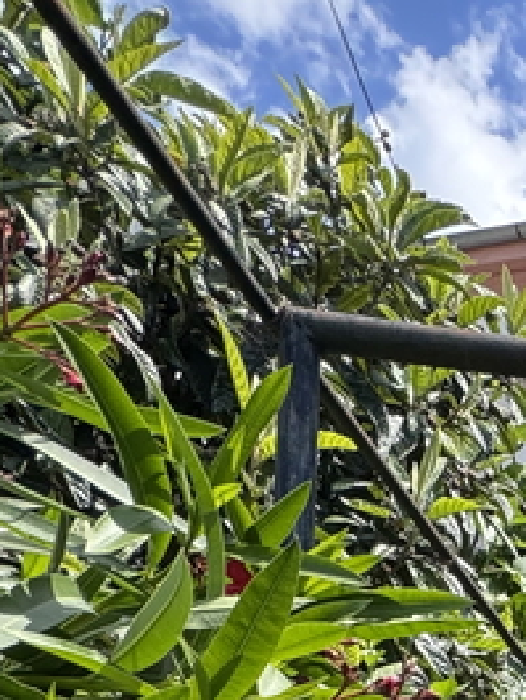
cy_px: 1144
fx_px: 1154
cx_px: 978
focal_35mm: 57
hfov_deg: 18.9
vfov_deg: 23.7
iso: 40
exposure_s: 1/485
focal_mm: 2.22
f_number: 2.2
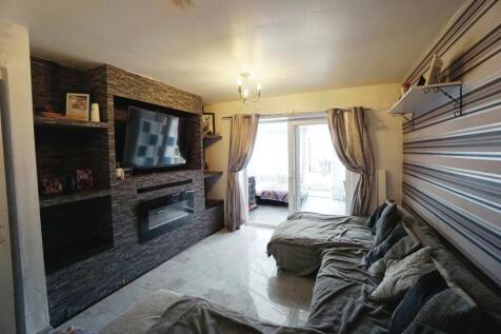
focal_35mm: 15
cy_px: 167
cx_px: 250
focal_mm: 10
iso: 800
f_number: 4
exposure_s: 1/160
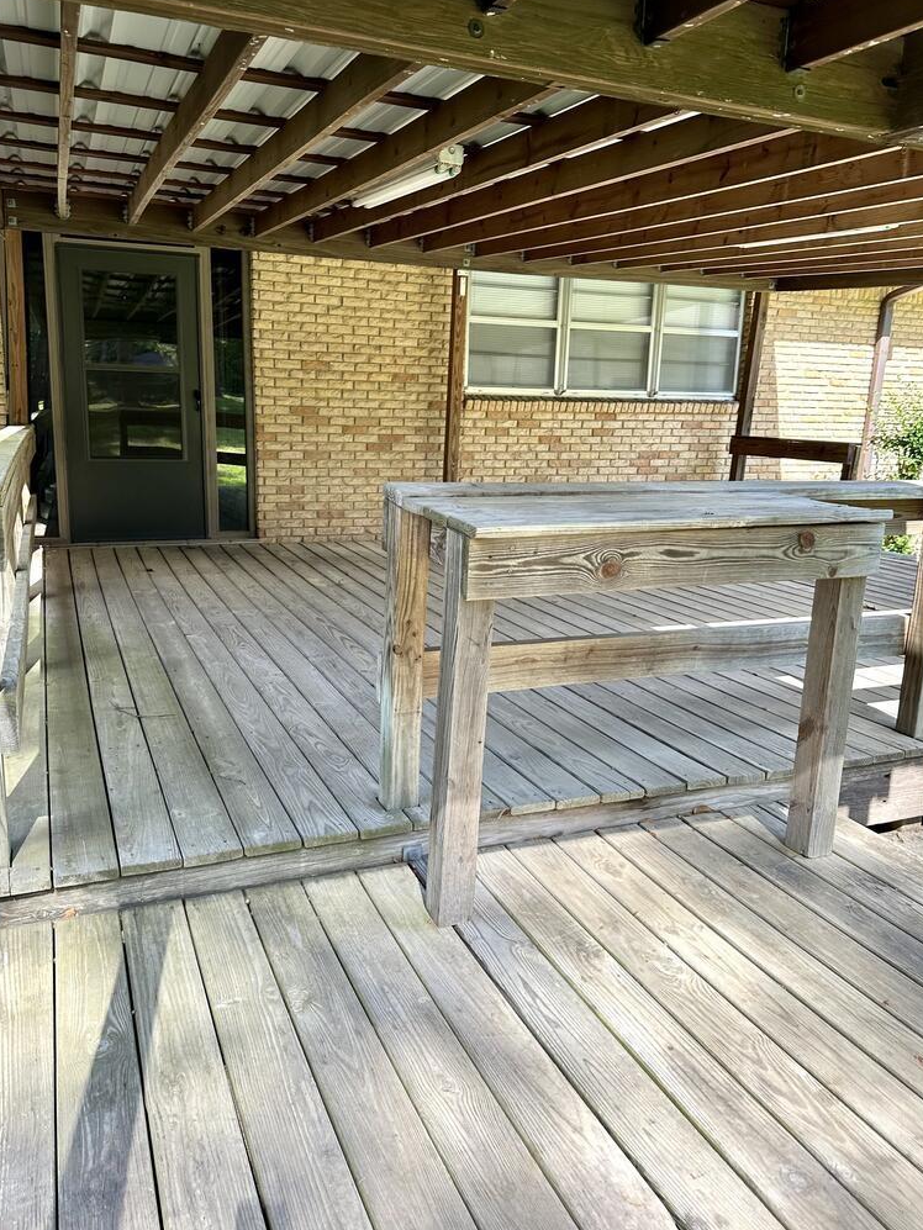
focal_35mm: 26
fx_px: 924
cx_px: 449
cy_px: 593
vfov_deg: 67.3
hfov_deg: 53.1
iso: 80
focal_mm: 6.86
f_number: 1.78
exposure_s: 1/601
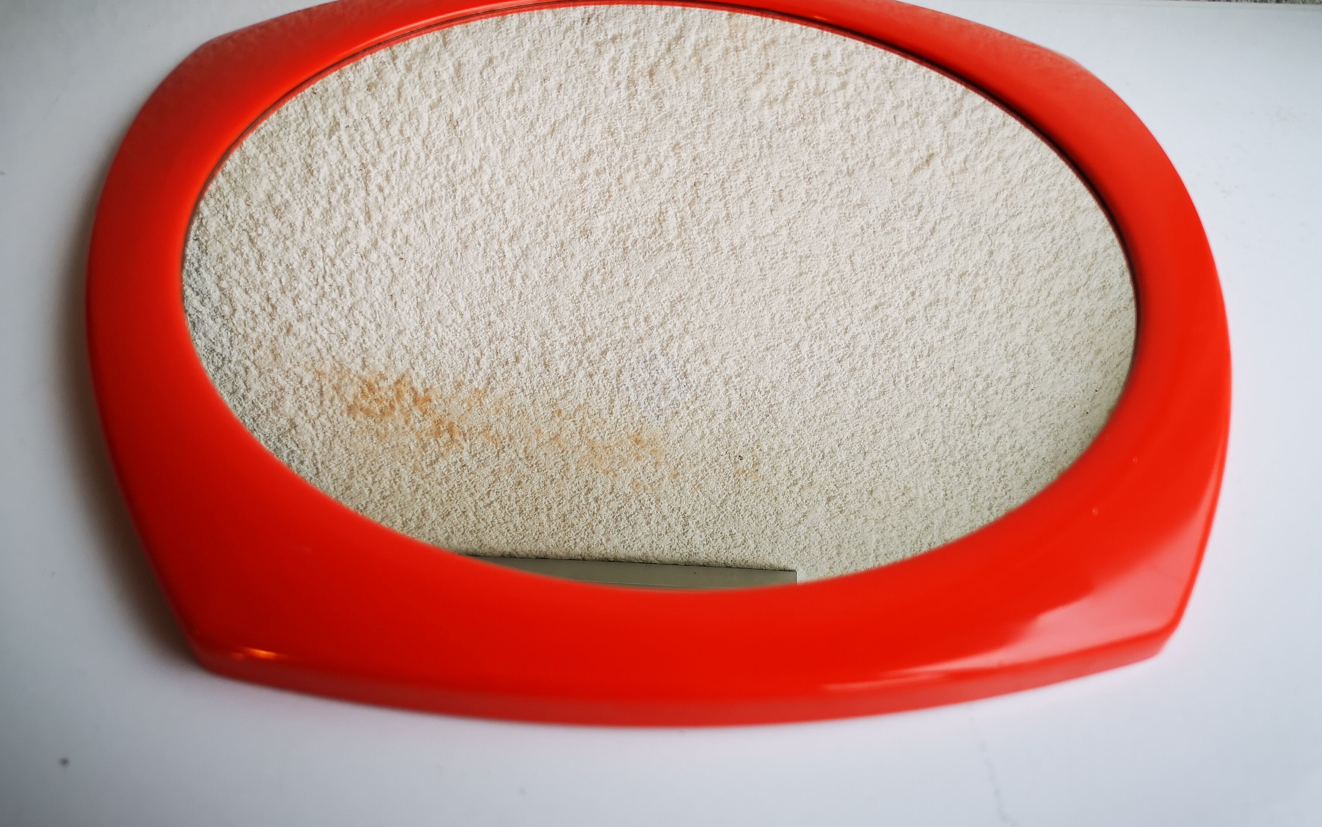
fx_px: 1045
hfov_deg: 64.6
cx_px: 657
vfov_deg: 43.1
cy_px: 385
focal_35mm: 29
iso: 80
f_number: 1.8
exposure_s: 1/100
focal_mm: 5.58
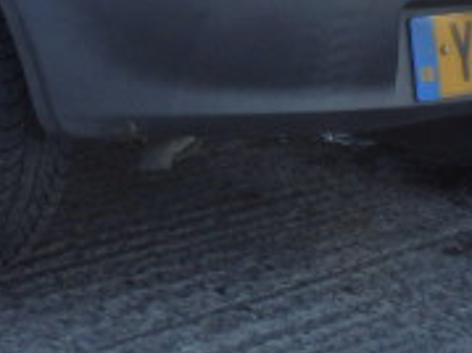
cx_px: -21
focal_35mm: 100
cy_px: -213
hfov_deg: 19.0
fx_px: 1363
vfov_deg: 13.7
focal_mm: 5
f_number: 3.9
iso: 125
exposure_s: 1/320
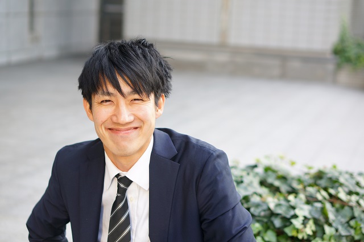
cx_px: 182
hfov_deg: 27.0
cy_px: 121
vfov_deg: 18.1
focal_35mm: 75
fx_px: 757
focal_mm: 50
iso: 100
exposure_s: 1/125
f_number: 2.2
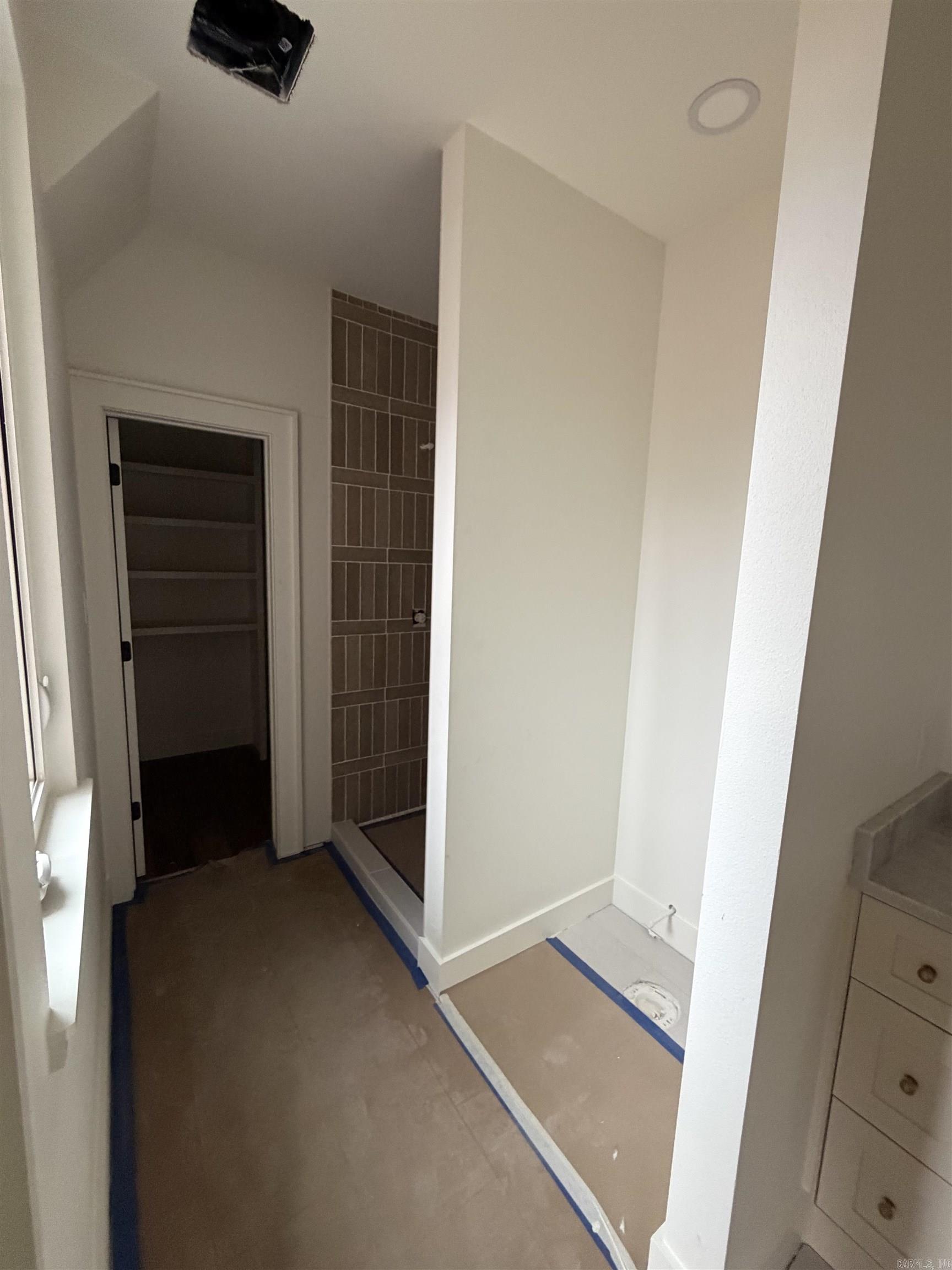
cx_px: 476
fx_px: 513
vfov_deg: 102.1
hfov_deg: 85.7
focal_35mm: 14
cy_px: 635
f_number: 2.2
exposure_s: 1/60
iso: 500
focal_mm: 2.22
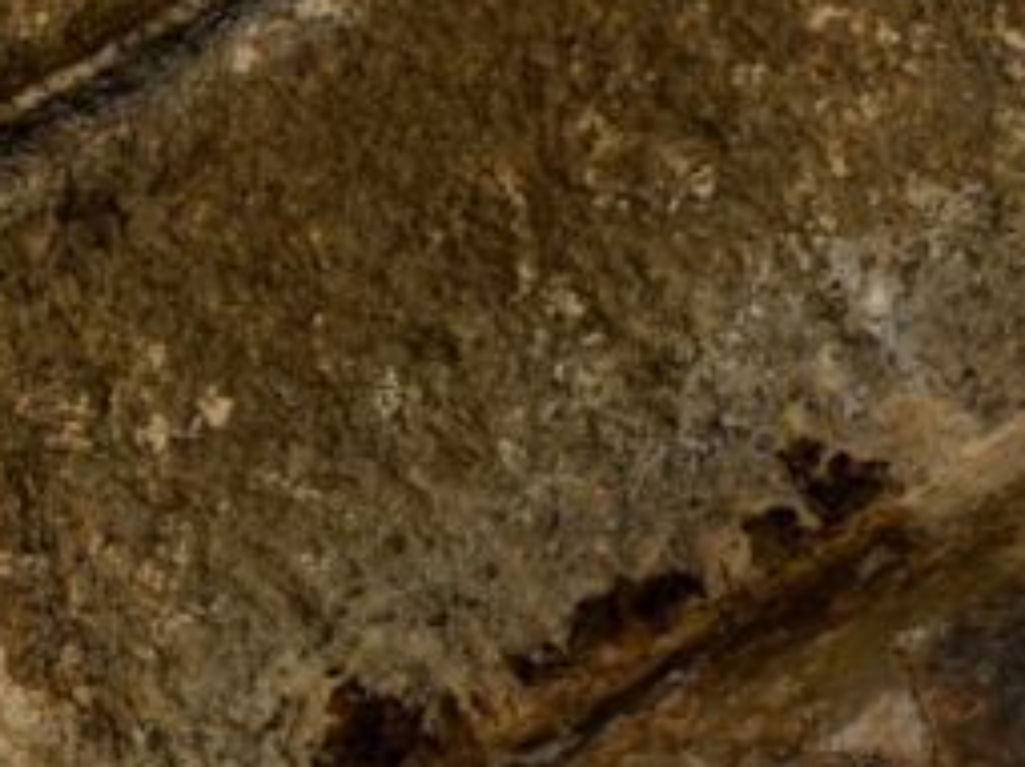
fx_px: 18022
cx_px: -760
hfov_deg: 3.2
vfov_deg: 2.4
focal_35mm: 609
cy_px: -353
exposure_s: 1/800
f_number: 7.1
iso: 250
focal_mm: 105
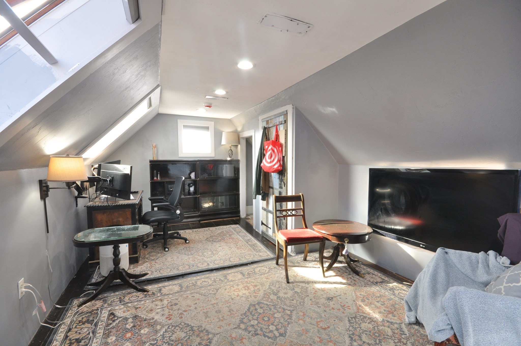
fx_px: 217
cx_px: 260
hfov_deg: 100.5
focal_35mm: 15
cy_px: 173
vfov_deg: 77.2
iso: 400
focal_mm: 10
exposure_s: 1/6
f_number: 11
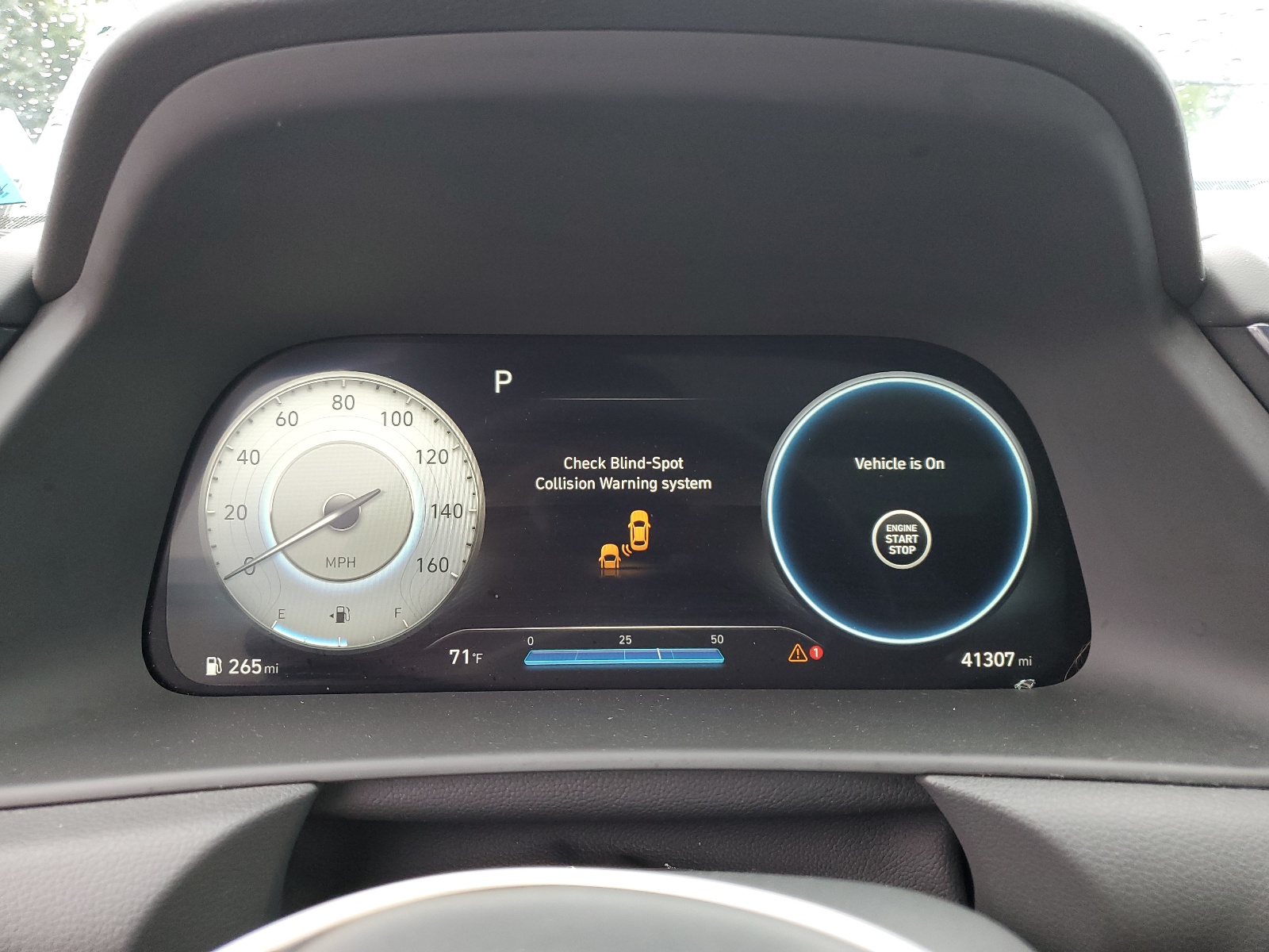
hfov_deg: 67.3
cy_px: 476
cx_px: 634
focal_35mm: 26
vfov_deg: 53.1
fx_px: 953
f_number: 1.5
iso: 89
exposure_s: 1/120
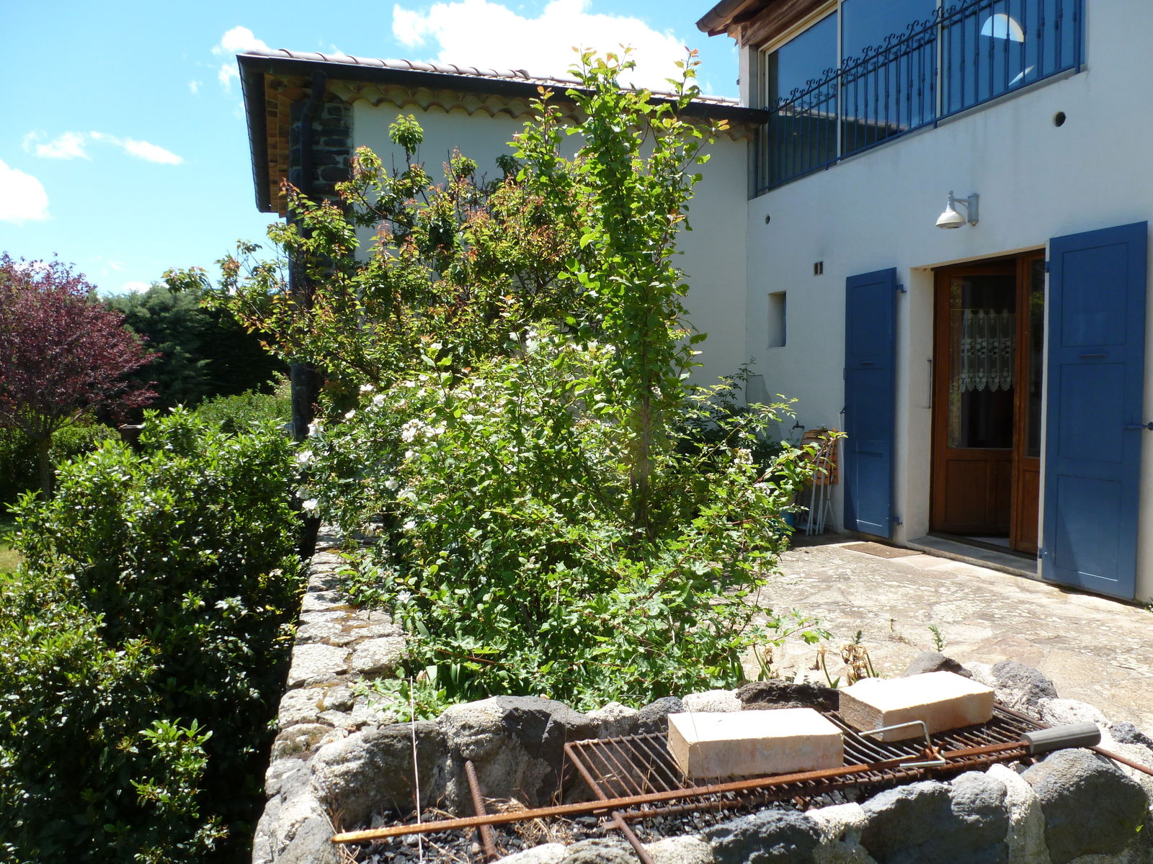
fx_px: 799
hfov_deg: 71.6
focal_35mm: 24
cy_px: 432
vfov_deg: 56.8
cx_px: 576
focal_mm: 4.3
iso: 100
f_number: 4
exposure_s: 1/320
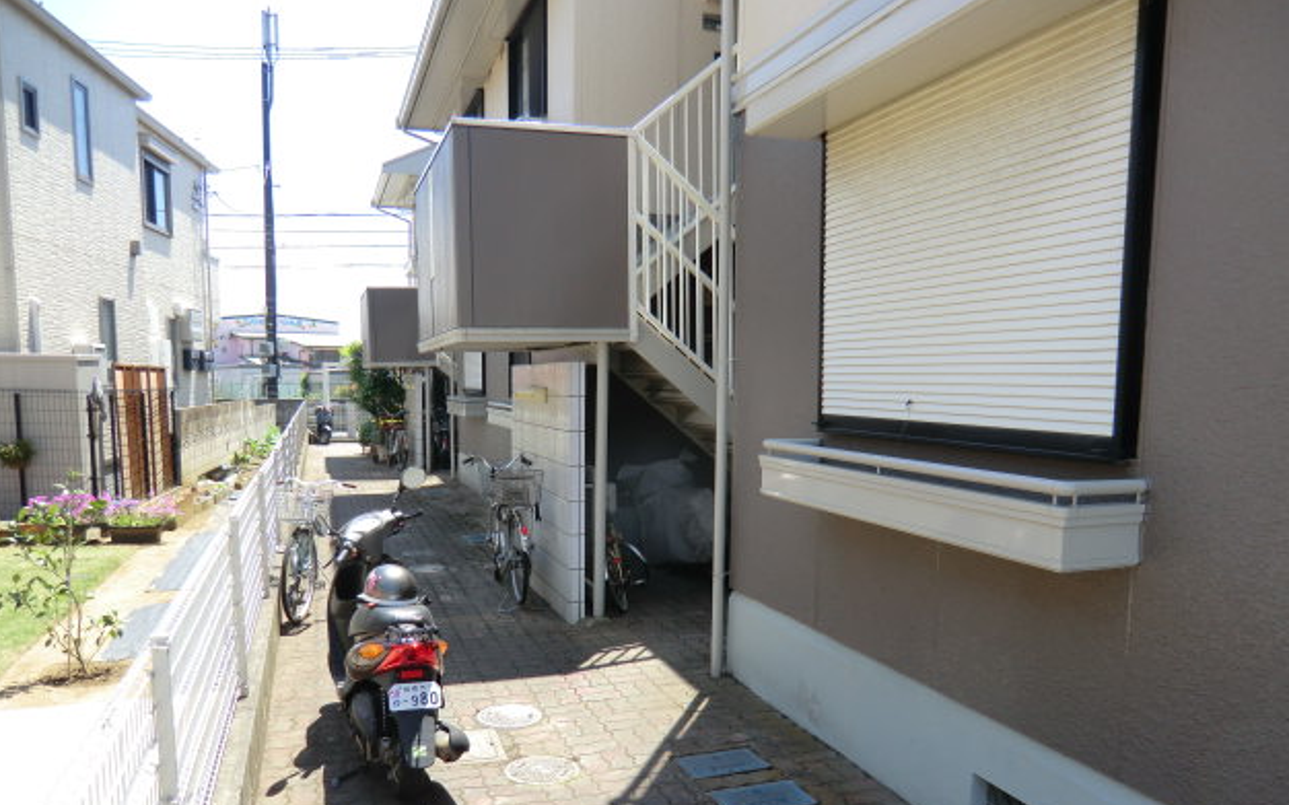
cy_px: 488
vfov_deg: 47.3
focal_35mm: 26
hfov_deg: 70.4
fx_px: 913
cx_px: 647
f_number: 3.2
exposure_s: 1/250
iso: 64
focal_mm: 4.3
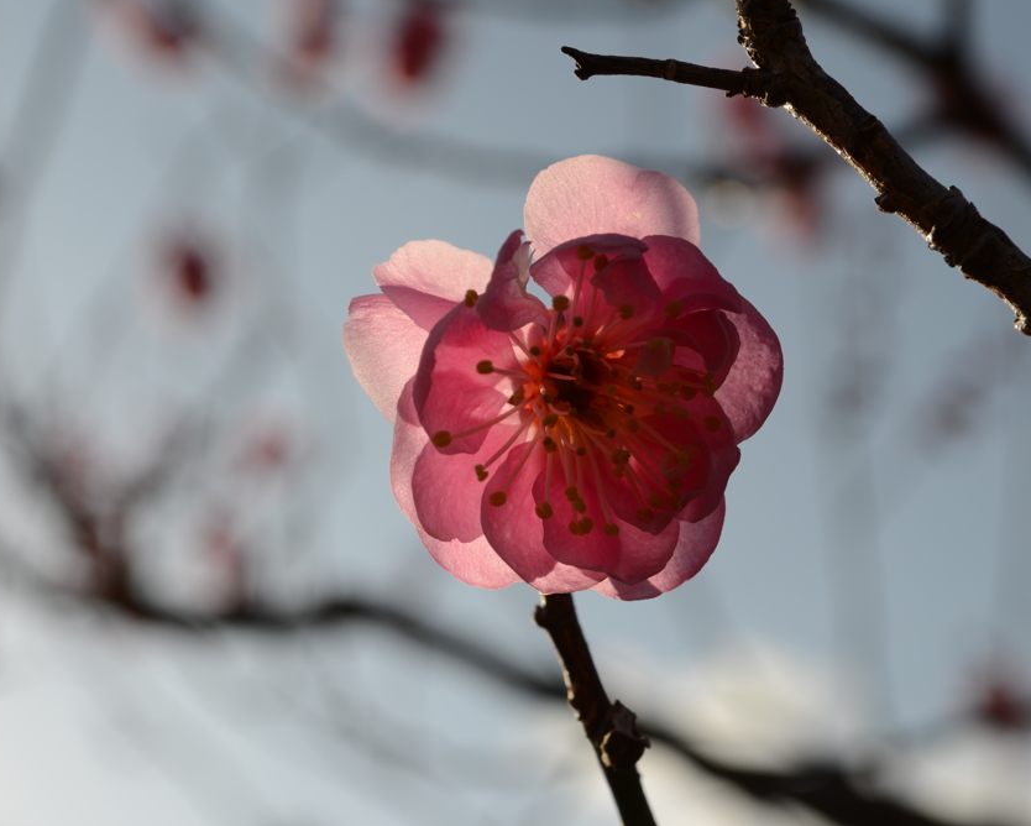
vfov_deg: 19.8
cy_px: 408
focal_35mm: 78
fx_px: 2368
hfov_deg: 24.6
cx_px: 558
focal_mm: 45
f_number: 8
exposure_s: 1/400
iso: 100
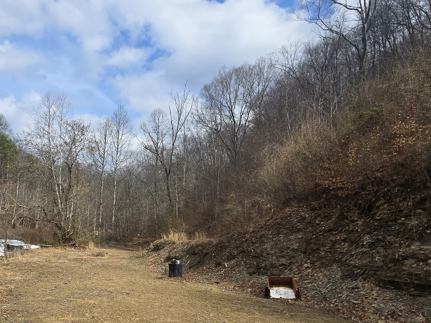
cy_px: 240
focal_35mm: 24
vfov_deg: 54.3
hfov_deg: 69.2
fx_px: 299
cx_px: 137
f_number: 2.2
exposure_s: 1/2302
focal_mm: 2.2
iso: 50
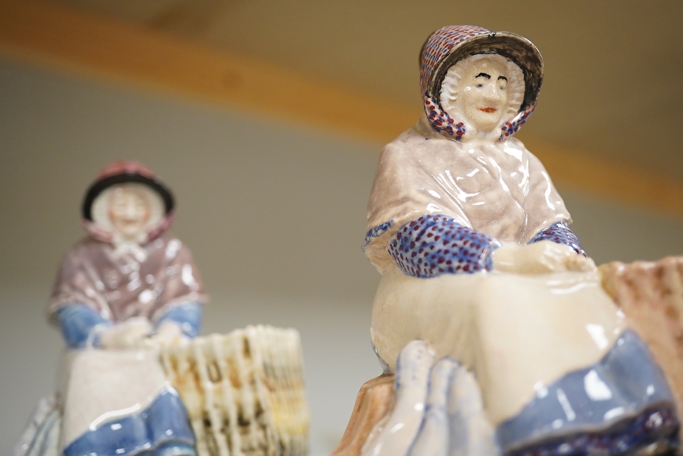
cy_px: 228
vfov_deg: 29.9
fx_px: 854
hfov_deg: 43.6
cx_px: 342
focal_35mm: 45
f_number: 6.3
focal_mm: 30
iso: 2500
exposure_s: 1/160
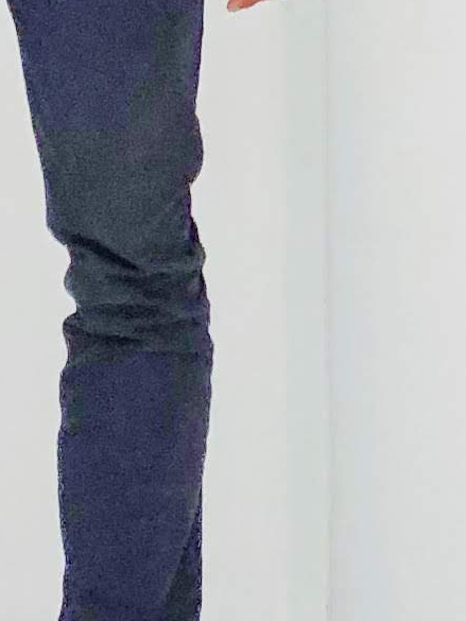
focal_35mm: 193
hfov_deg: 7.7
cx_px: 244
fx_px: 3463
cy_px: -991
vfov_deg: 9.0
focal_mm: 3.99
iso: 20
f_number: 1.8
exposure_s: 1/30
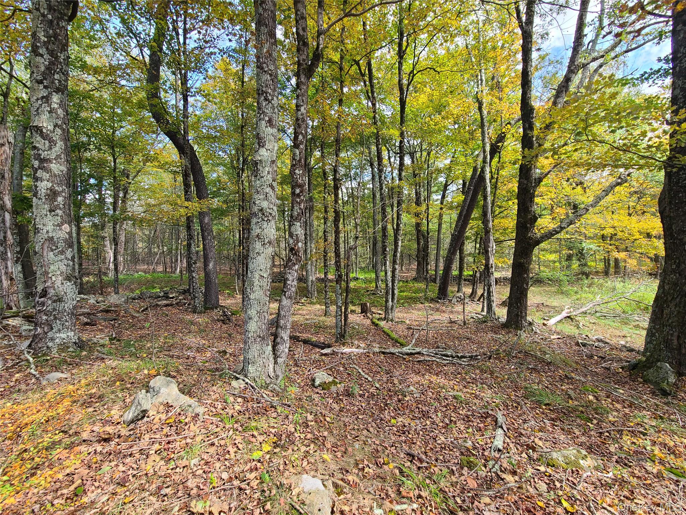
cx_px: 343
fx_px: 258
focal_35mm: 13
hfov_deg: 106.2
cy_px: 258
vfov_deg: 89.9
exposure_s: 1/130
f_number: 2.2
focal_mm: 2.2
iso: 50
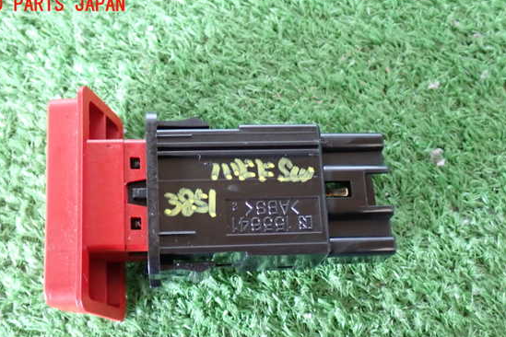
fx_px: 703
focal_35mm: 50
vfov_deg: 26.9
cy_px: 201
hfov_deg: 39.6
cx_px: 234
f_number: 2.9
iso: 800
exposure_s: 1/25
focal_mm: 7.84
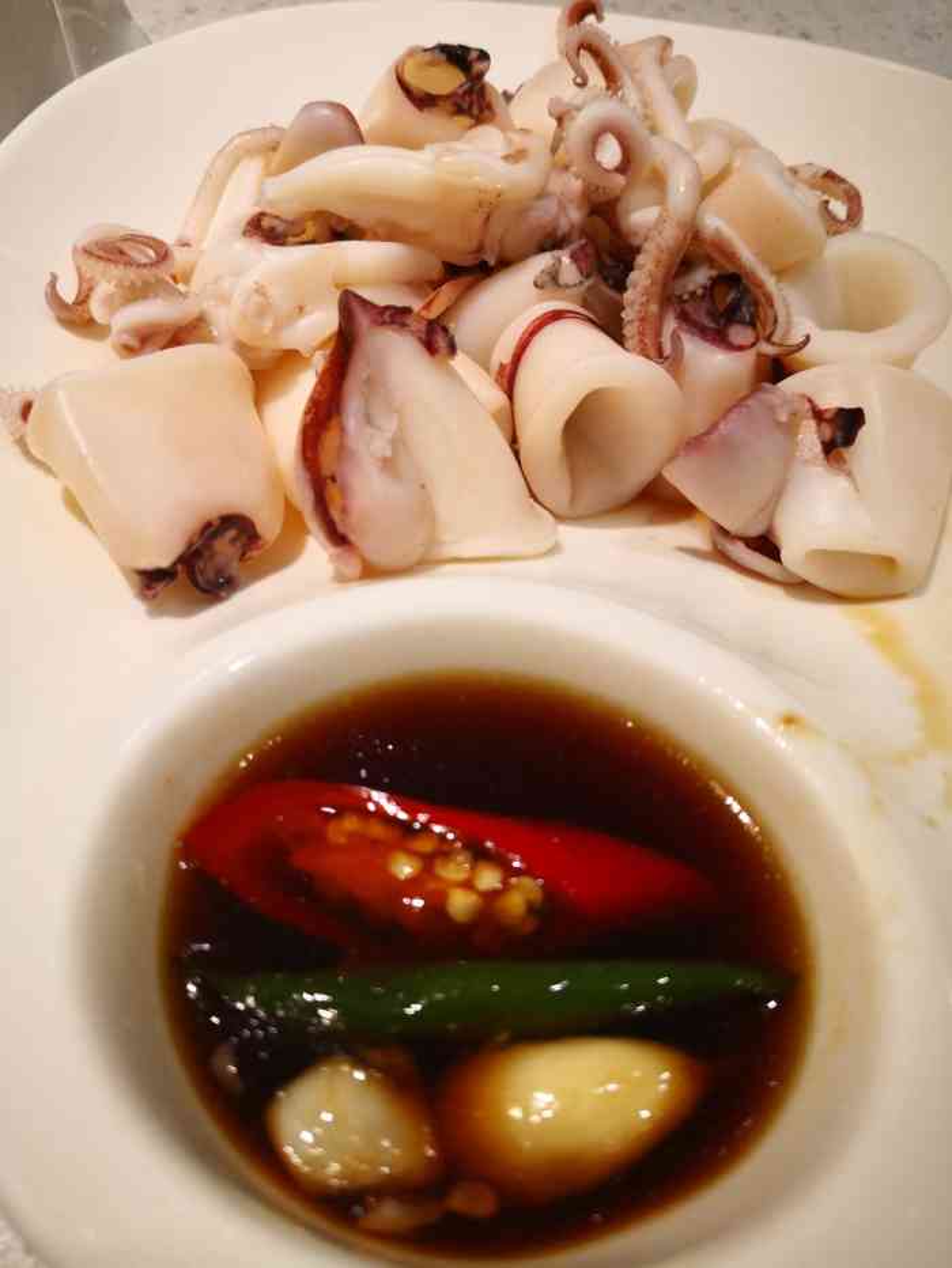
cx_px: 476
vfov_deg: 65.3
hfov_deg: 51.4
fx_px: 990
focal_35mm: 27
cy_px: 634
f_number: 1.6
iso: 160
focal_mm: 3.95
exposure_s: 1/100
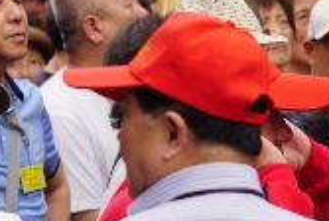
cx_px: -57
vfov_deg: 2.9
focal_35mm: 484
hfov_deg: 4.2
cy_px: 80
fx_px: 4433
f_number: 5.6
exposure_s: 1/250
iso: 320
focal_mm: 135
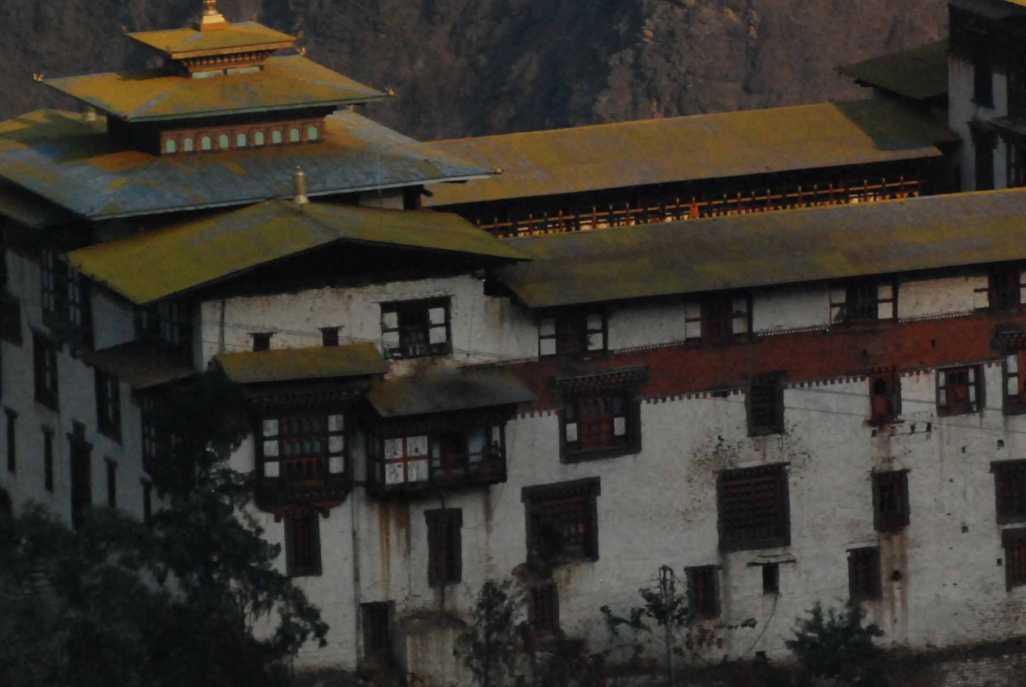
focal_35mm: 605
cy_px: 170
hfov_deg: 3.4
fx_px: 17266
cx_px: 812
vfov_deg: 2.3
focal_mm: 185
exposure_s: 1/4000
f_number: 6.3
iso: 1100
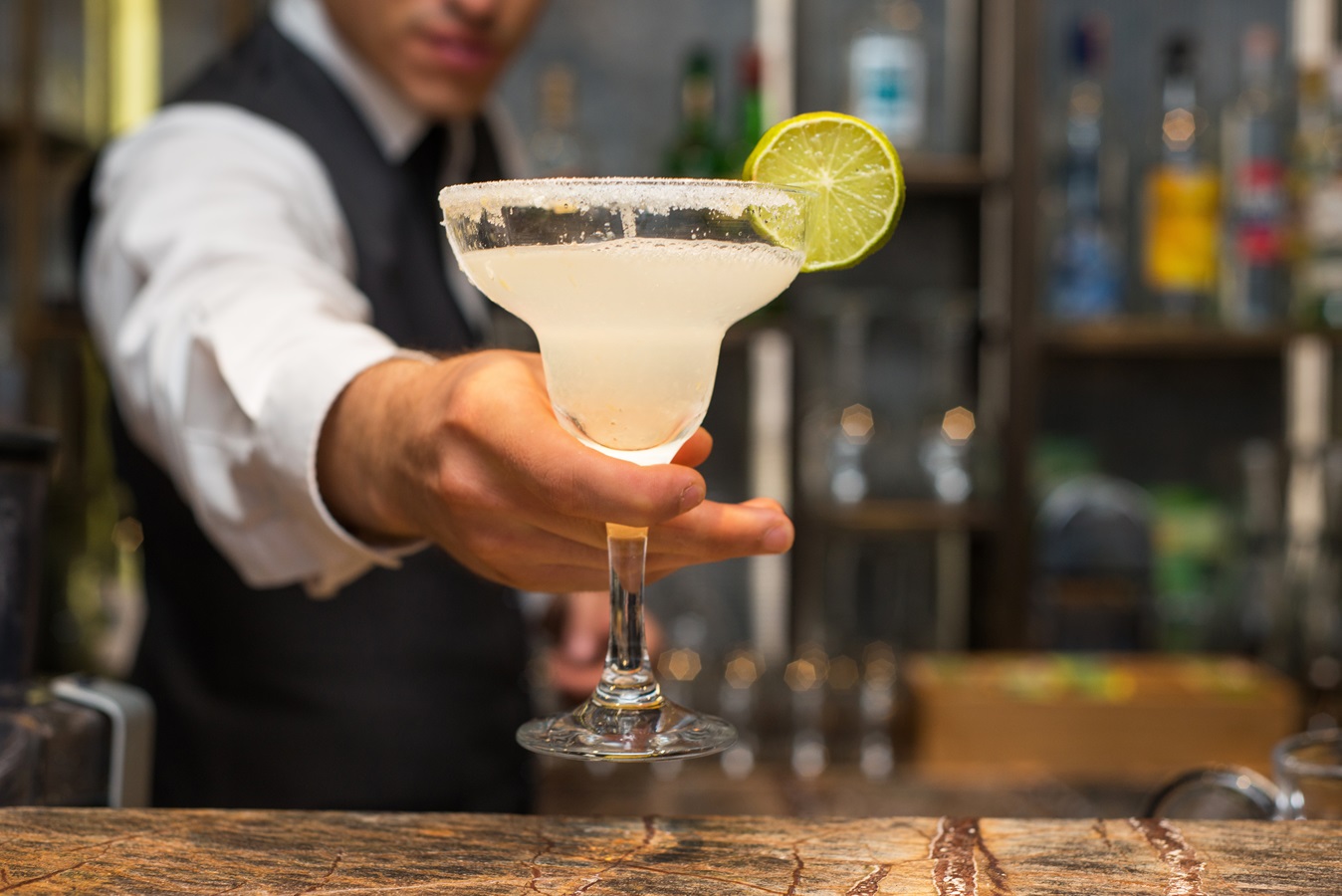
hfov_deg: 39.6
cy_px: 448
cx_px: 671
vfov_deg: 27.0
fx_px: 1865
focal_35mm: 50
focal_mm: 50
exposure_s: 1/60
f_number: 4
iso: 400
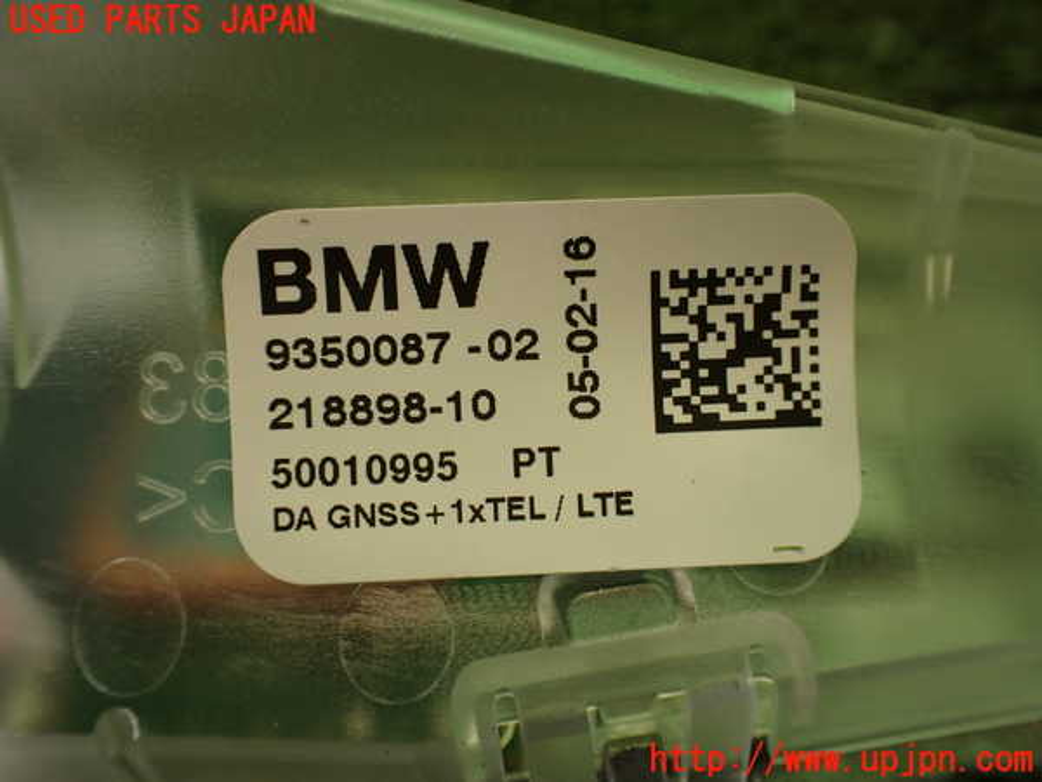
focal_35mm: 32
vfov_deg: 44.2
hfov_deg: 56.8
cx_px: 521
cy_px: 391
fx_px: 963
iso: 200
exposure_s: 1/60
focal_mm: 5.79
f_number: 2.4
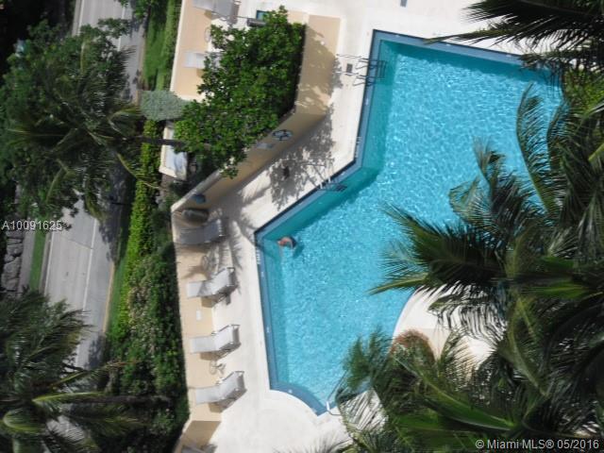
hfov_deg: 18.4
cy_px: 226
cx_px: 302
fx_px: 1867
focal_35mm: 107
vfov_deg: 13.8
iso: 64
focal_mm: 18.9
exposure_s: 1/60
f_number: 14.1
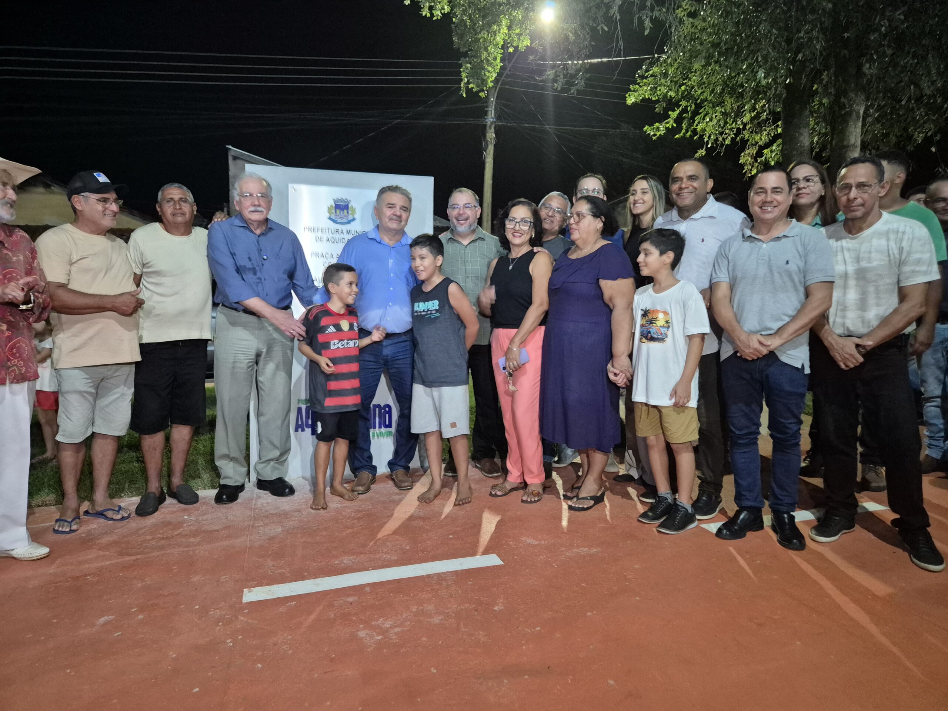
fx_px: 630
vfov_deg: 58.9
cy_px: 356
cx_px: 474
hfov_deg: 73.9
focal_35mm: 23
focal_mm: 5.4
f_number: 1.8
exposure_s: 1/60
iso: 1600
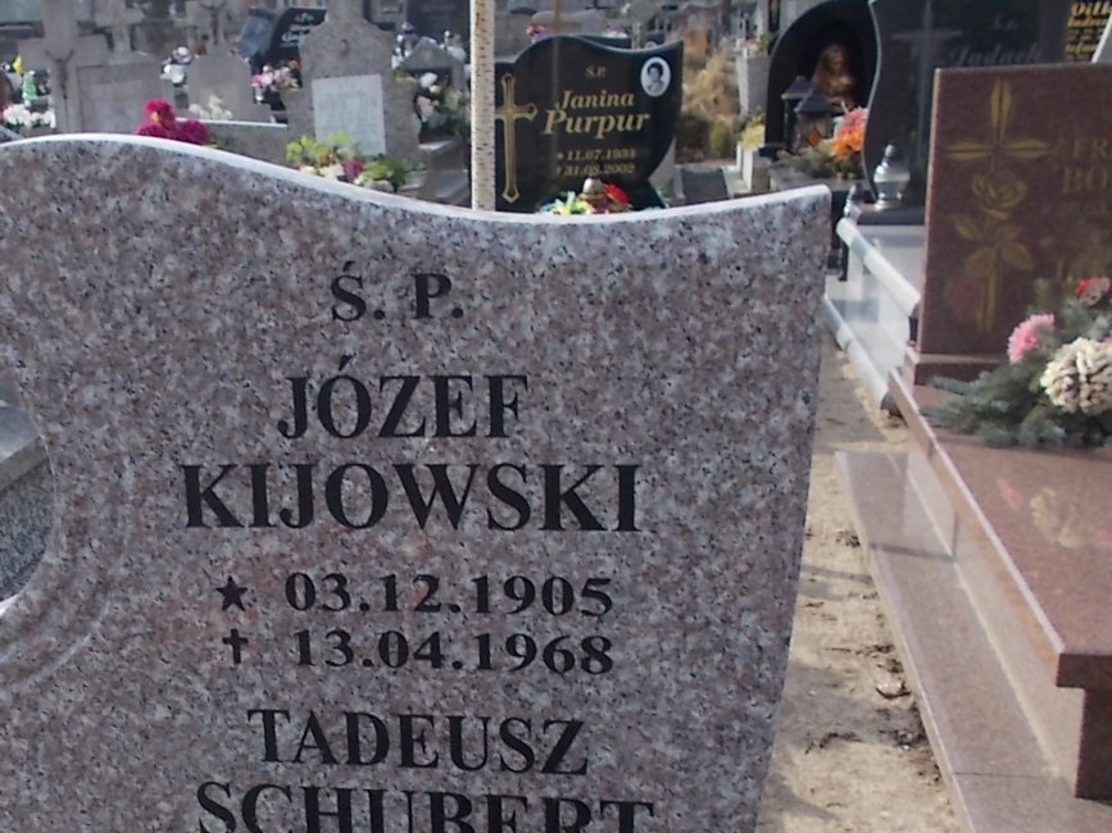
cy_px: 554
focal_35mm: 48
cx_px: 308
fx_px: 1542
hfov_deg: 38.8
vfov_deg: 30.0
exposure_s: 1/100
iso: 80
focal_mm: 4.6
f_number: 8
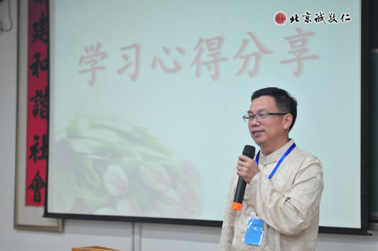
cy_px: 126
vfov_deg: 13.0
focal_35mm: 105
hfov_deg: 19.5
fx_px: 1101
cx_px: 189
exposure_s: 1/50
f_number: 2.8
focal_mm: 70
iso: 200
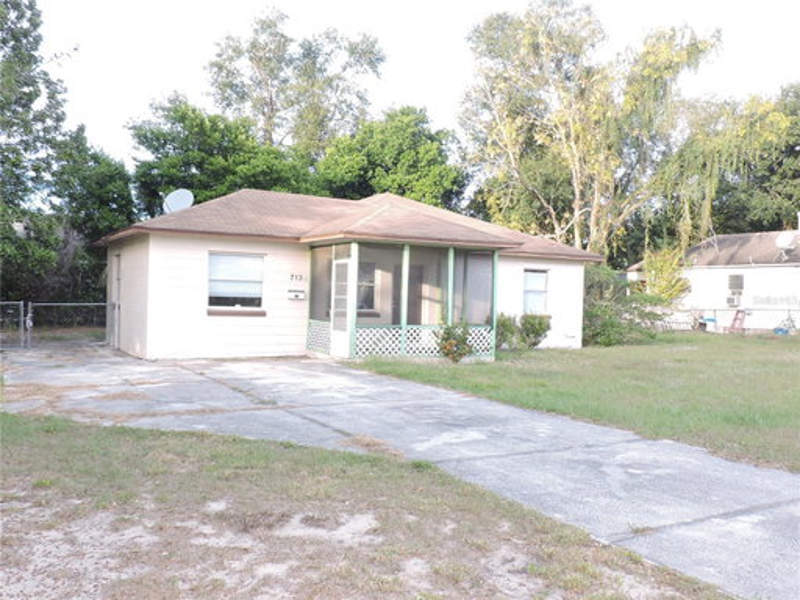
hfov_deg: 55.4
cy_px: 300
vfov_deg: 42.9
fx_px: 763
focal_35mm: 33
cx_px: 400
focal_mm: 5.9
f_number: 3.2
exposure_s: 1/250
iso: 400
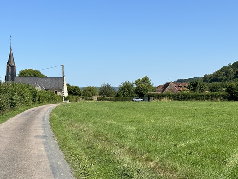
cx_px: 111
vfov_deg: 26.6
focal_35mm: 55
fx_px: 378
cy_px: 93
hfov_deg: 34.9
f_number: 1.78
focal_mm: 6.86
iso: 64
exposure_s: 1/4785
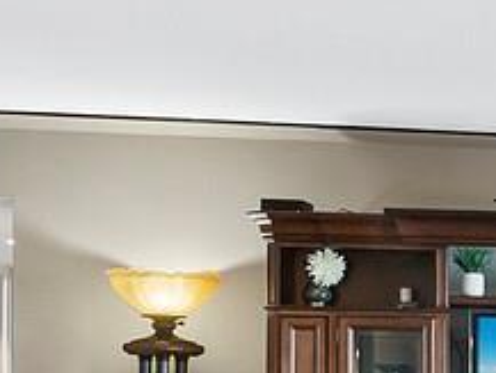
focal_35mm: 103
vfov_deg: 14.1
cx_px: 858
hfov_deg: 16.4
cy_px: 395
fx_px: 1477
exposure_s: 1/1.25
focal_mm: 7
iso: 400
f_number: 11
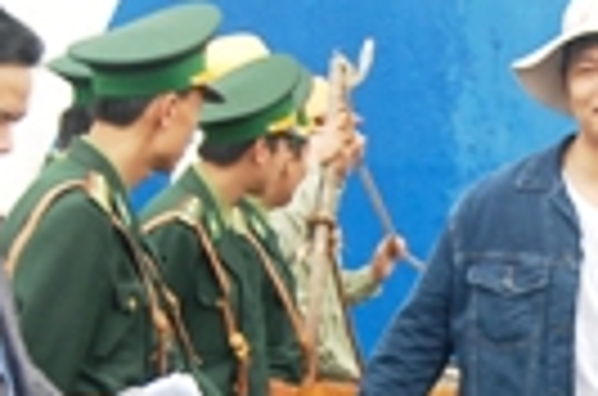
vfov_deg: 7.7
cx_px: 647
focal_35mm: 178
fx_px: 2945
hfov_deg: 11.4
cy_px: 374
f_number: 5
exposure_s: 1/100
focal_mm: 35
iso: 400
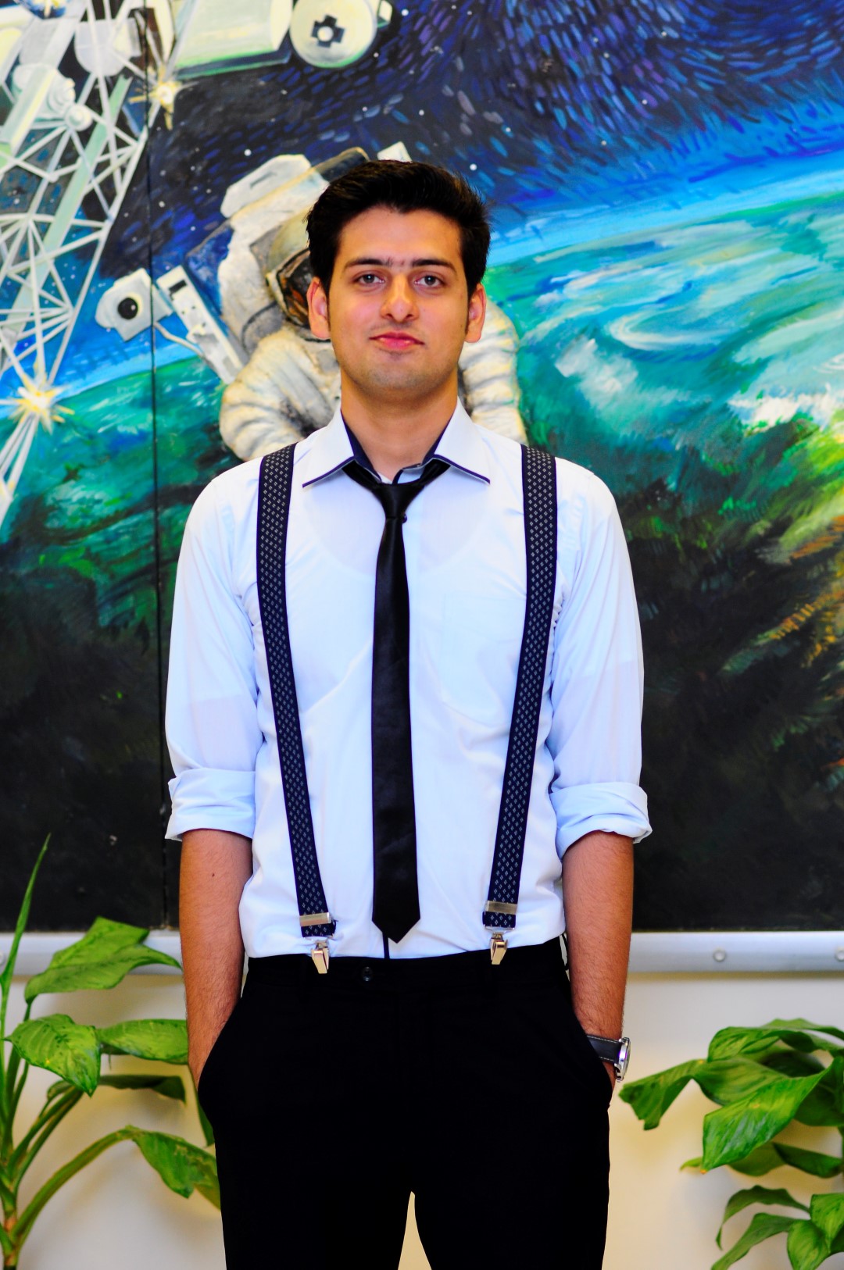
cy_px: 635
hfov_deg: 10.7
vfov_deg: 16.1
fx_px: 4495
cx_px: 422
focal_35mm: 128
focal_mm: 85
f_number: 2.8
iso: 400
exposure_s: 1/100
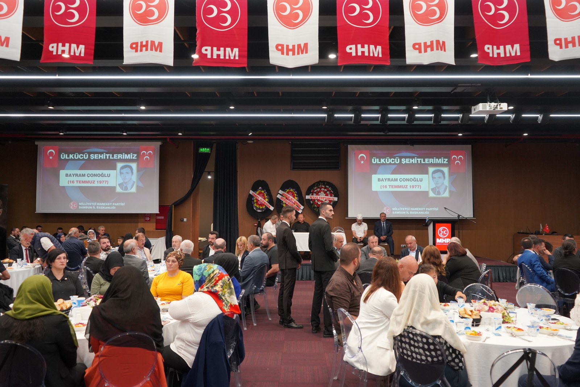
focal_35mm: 28
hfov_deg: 65.5
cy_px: 194
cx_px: 290
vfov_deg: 46.4
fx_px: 451
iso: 2500
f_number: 4
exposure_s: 1/160
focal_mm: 28
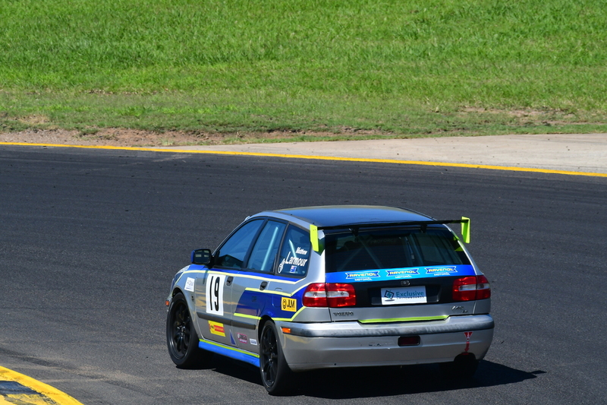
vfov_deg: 2.2
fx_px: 10367
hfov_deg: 3.4
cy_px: 202
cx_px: 304
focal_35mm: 615
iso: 500
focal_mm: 410
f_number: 13
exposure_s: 1/640
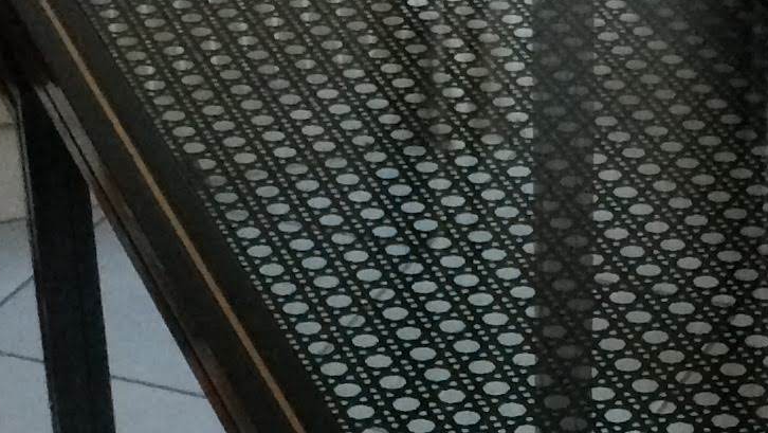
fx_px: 2893
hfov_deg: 15.1
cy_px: 696
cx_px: 575
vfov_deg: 8.3
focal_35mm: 142
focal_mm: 4.15
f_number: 2.2
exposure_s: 1/30
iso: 250
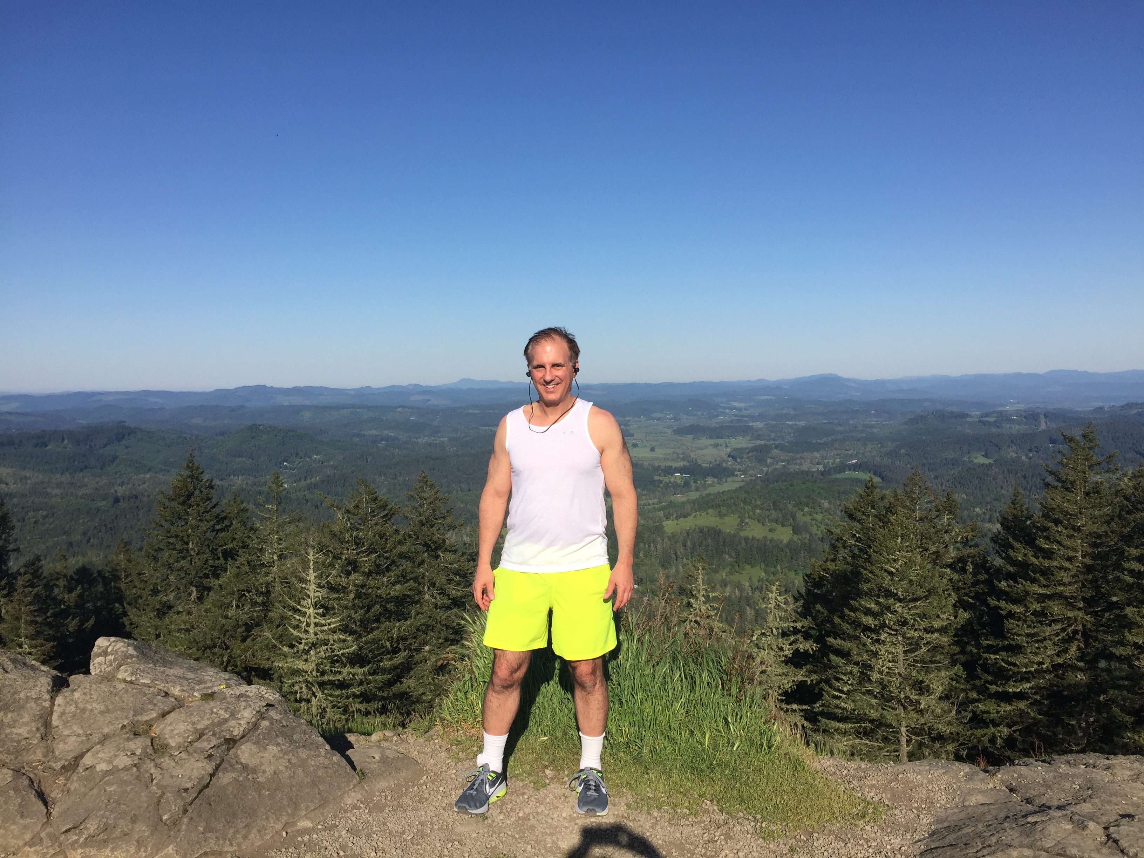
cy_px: 429
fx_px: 958
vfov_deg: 48.2
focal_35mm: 29
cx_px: 572
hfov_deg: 61.7
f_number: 2.2
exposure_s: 1/2825
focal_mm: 4.15
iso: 32
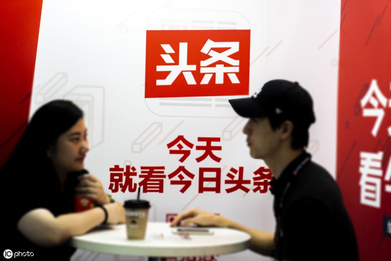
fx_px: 760
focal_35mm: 70
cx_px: 196
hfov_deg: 28.9
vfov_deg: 19.4
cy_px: 130
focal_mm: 70
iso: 400
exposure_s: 1/60
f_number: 4
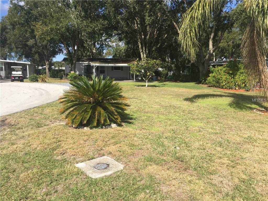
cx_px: 134
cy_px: 100
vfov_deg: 48.2
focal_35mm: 29
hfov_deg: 61.7
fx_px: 225
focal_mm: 4.15
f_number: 2.2
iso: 32
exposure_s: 1/1721
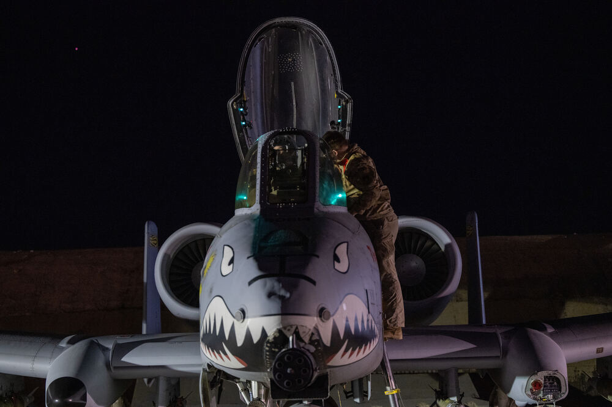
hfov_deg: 28.9
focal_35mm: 70
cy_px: 204
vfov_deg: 19.4
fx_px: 1190
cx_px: 306
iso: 2500
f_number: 2.8
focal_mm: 70
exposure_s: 1/80
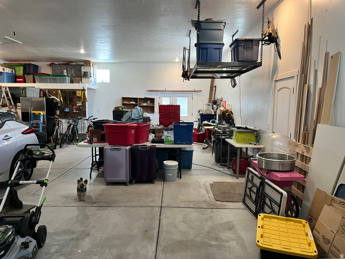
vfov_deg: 53.1
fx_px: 259
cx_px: 172
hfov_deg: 67.3
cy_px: 130
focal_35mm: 26
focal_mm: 5.1
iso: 200
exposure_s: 1/60
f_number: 1.6
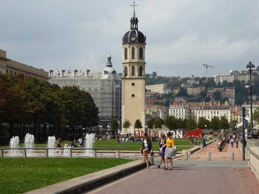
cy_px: 97
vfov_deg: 19.6
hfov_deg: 26.0
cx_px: 130
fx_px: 561
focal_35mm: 75
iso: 100
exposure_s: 1/800
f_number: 4.5
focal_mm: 12.5
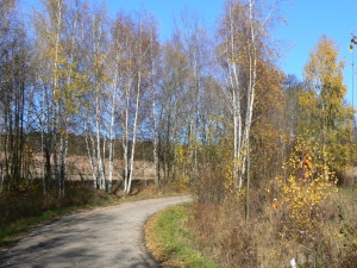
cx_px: 133
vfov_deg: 24.4
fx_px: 619
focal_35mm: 60
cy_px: 146
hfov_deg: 32.0
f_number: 5.6
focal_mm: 6
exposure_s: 1/500
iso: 80
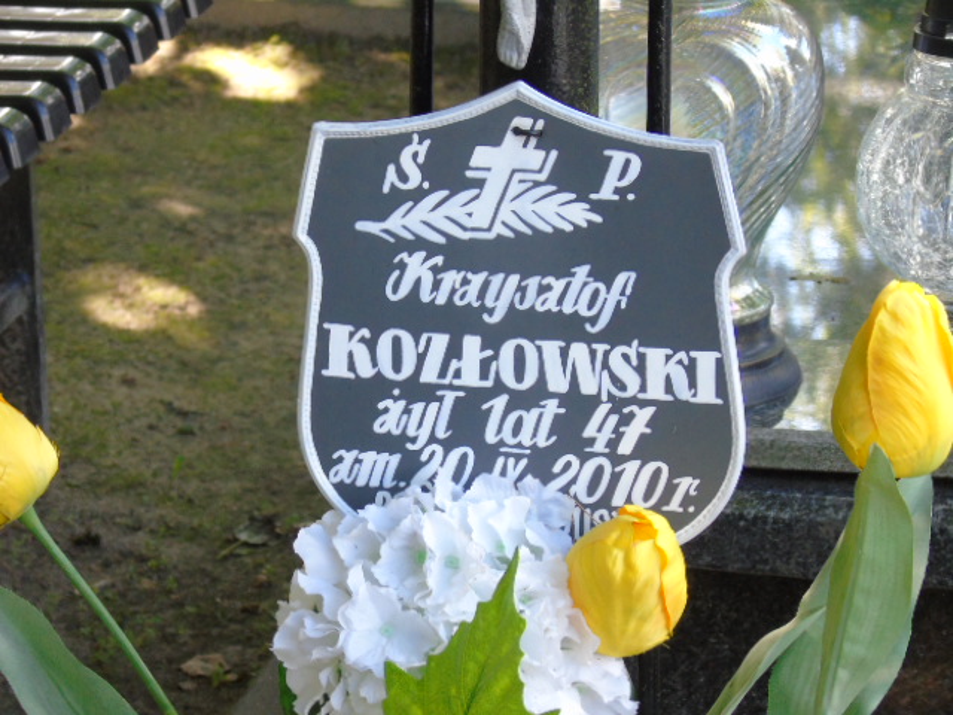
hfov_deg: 10.6
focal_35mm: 186
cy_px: 358
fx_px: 5121
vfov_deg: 8.0
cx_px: 476
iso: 400
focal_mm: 33
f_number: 5
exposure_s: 1/100
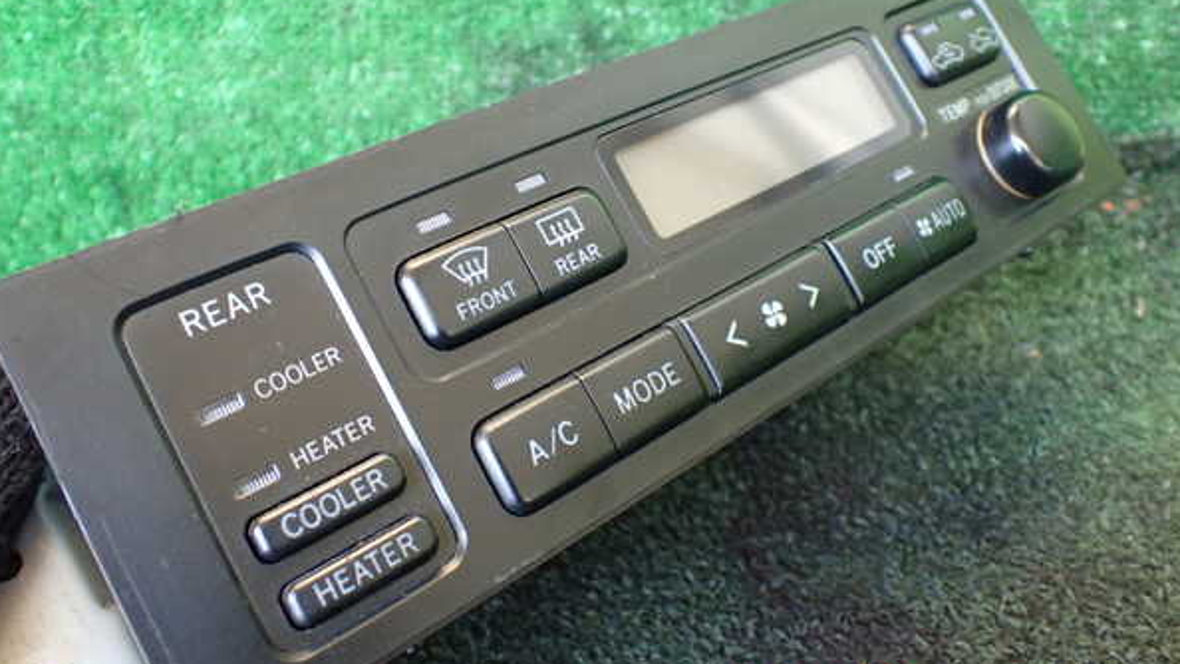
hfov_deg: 59.5
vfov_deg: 35.5
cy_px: 264
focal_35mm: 33
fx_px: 1032
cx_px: 590
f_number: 2.3
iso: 800
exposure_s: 1/100
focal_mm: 5.4
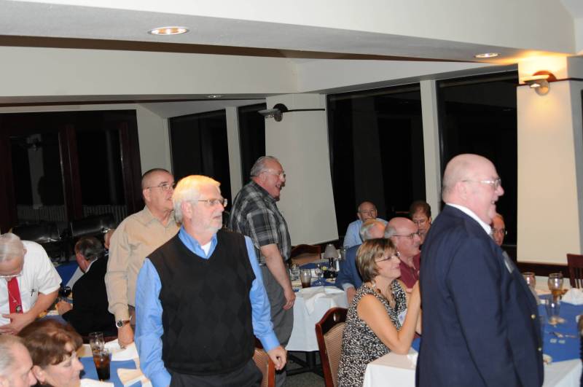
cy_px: 194
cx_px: 292
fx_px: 679
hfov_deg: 46.5
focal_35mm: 42
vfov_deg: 31.8
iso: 800
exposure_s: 1/60
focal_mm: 28
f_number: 3.5
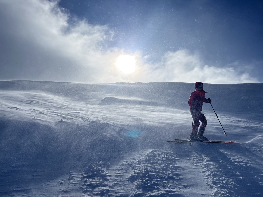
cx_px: 132
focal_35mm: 26
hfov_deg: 67.3
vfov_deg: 53.1
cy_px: 98
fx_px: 198
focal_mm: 5.1
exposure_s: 1/20408
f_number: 1.6
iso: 40
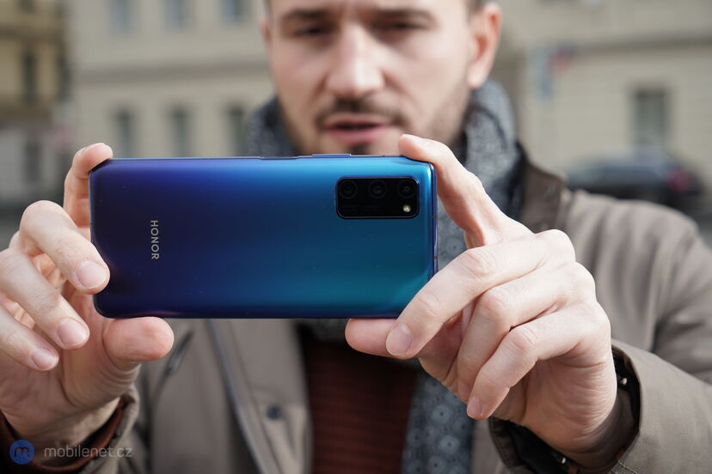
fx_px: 1285
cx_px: 356
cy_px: 237
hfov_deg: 31.0
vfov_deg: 20.9
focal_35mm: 65
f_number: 5.6
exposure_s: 1/160
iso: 160
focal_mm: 65
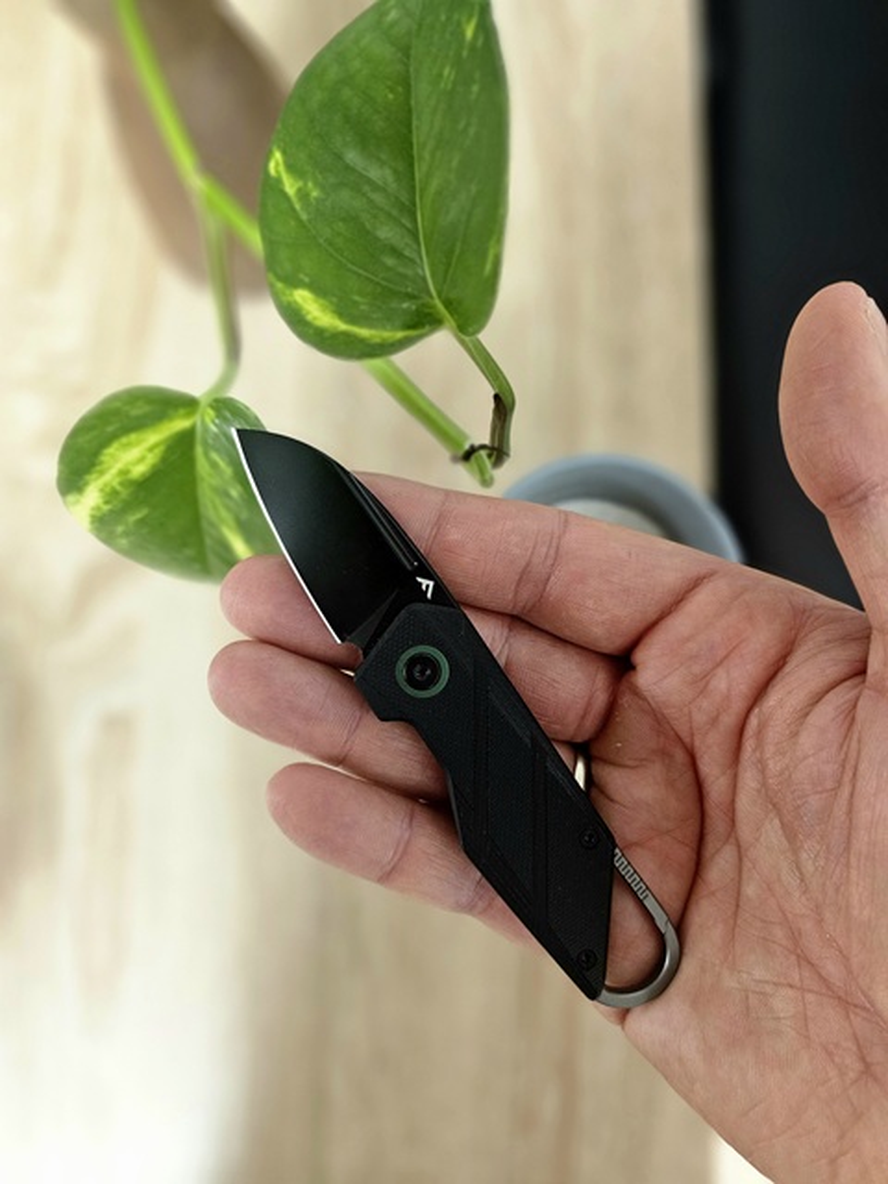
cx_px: 444
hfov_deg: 58.9
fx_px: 787
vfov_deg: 73.9
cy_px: 592
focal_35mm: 23
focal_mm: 6.3
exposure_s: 1/50.3
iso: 640
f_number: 1.7
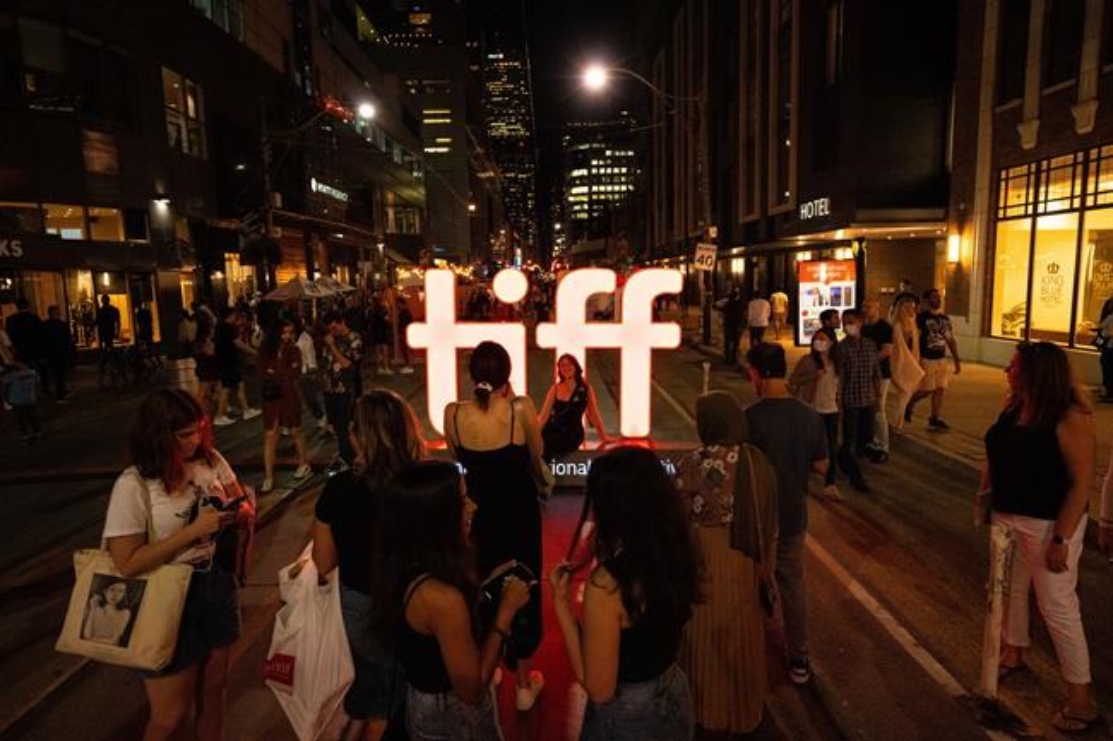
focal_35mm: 21
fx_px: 649
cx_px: 556
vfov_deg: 59.5
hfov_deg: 81.2
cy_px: 370
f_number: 5
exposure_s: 1/250
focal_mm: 21
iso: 16000
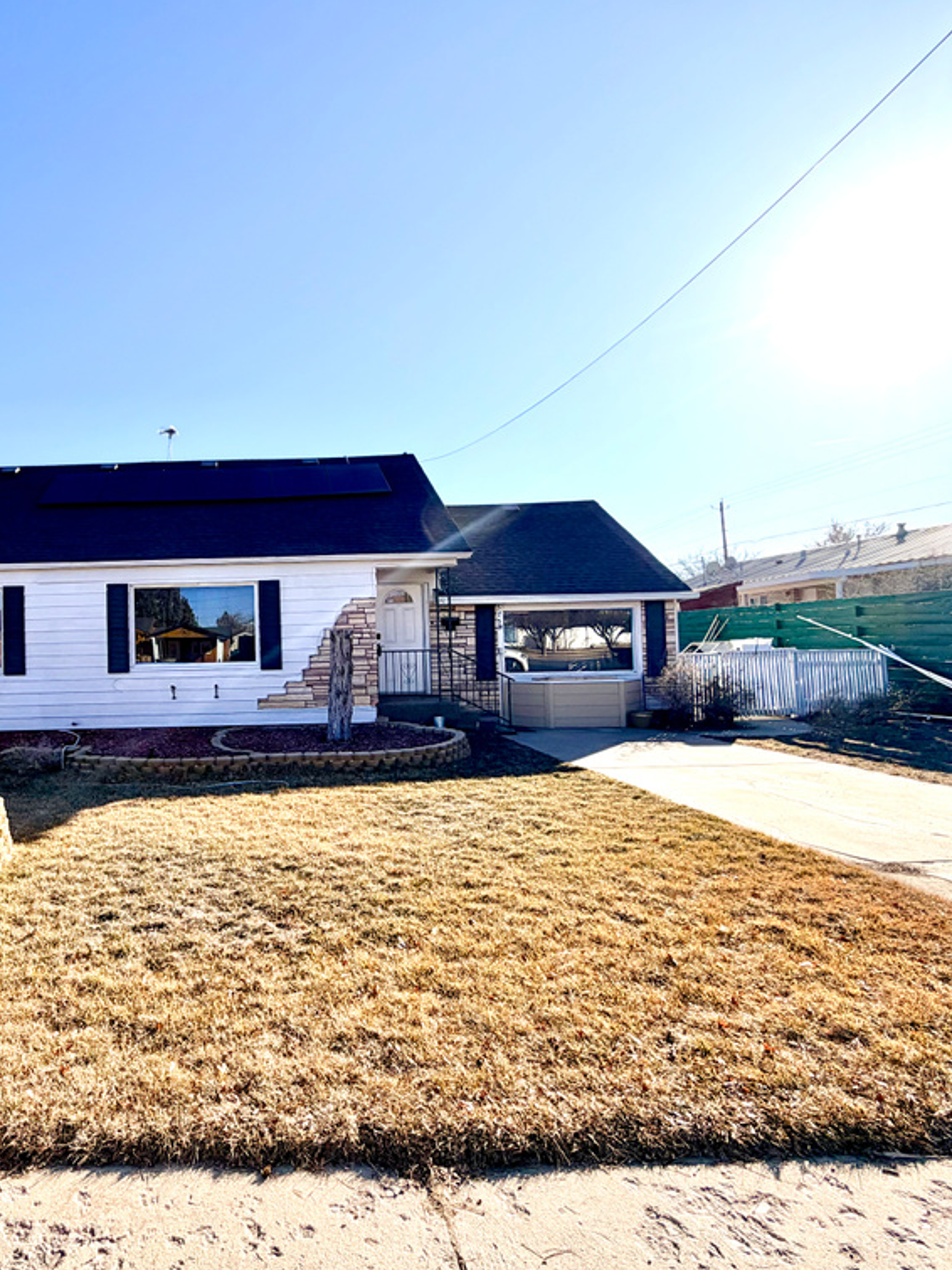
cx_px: 266
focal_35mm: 19
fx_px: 697
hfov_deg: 65.4
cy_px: 626
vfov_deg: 84.7
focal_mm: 2.22
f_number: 2.2
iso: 32
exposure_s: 1/1001
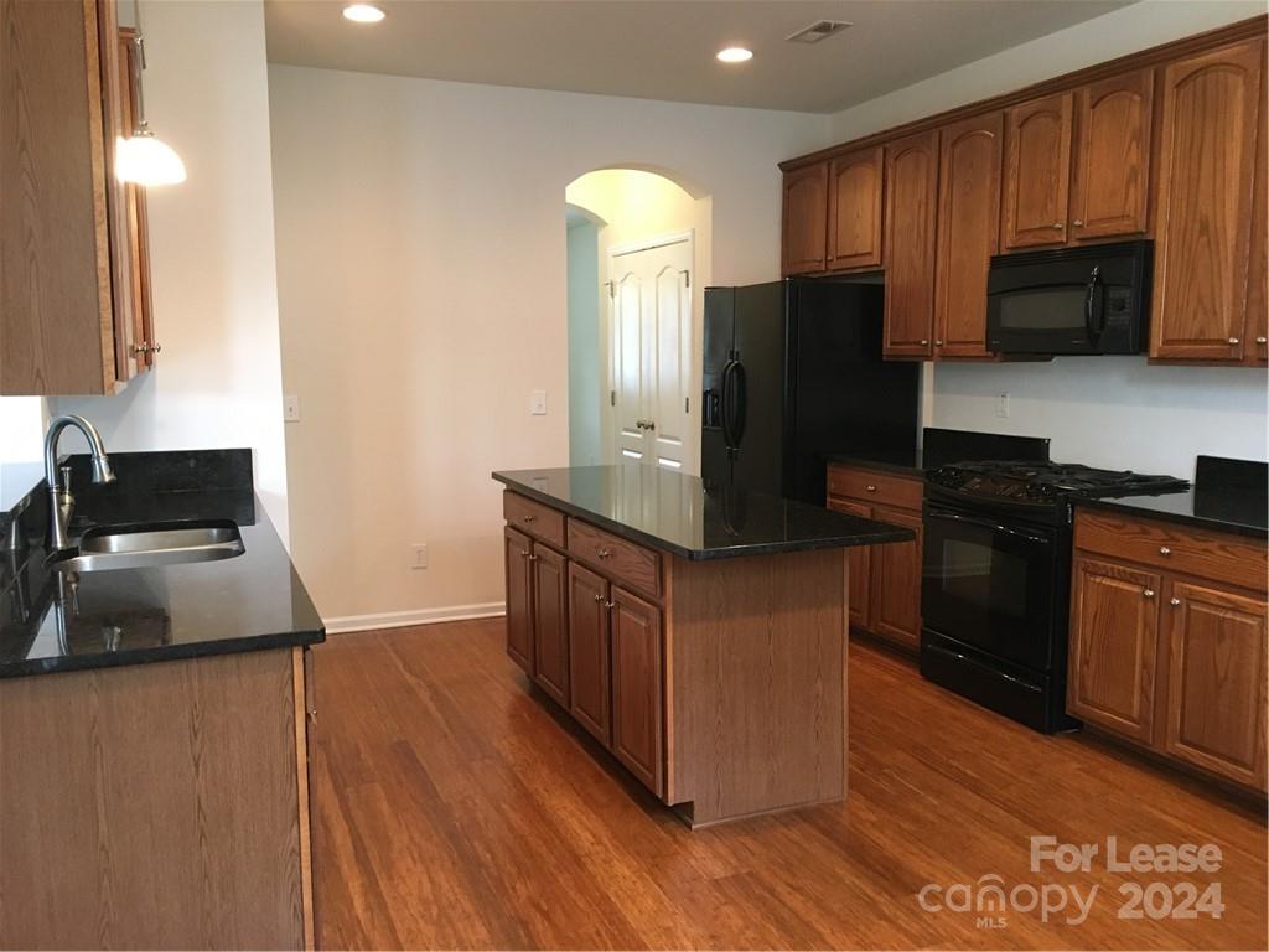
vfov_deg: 48.2
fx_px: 1063
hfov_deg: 61.7
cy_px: 476
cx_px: 634
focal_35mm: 29
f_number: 2.2
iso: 160
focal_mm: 4.15
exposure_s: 1/30
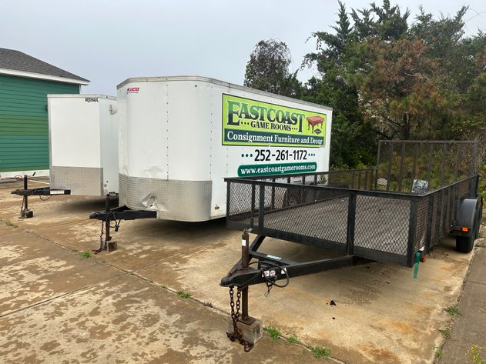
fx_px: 337
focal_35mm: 24
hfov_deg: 71.6
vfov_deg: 56.8
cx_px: 243
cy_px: 182
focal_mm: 6.86
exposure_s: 1/524
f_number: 1.78
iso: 80
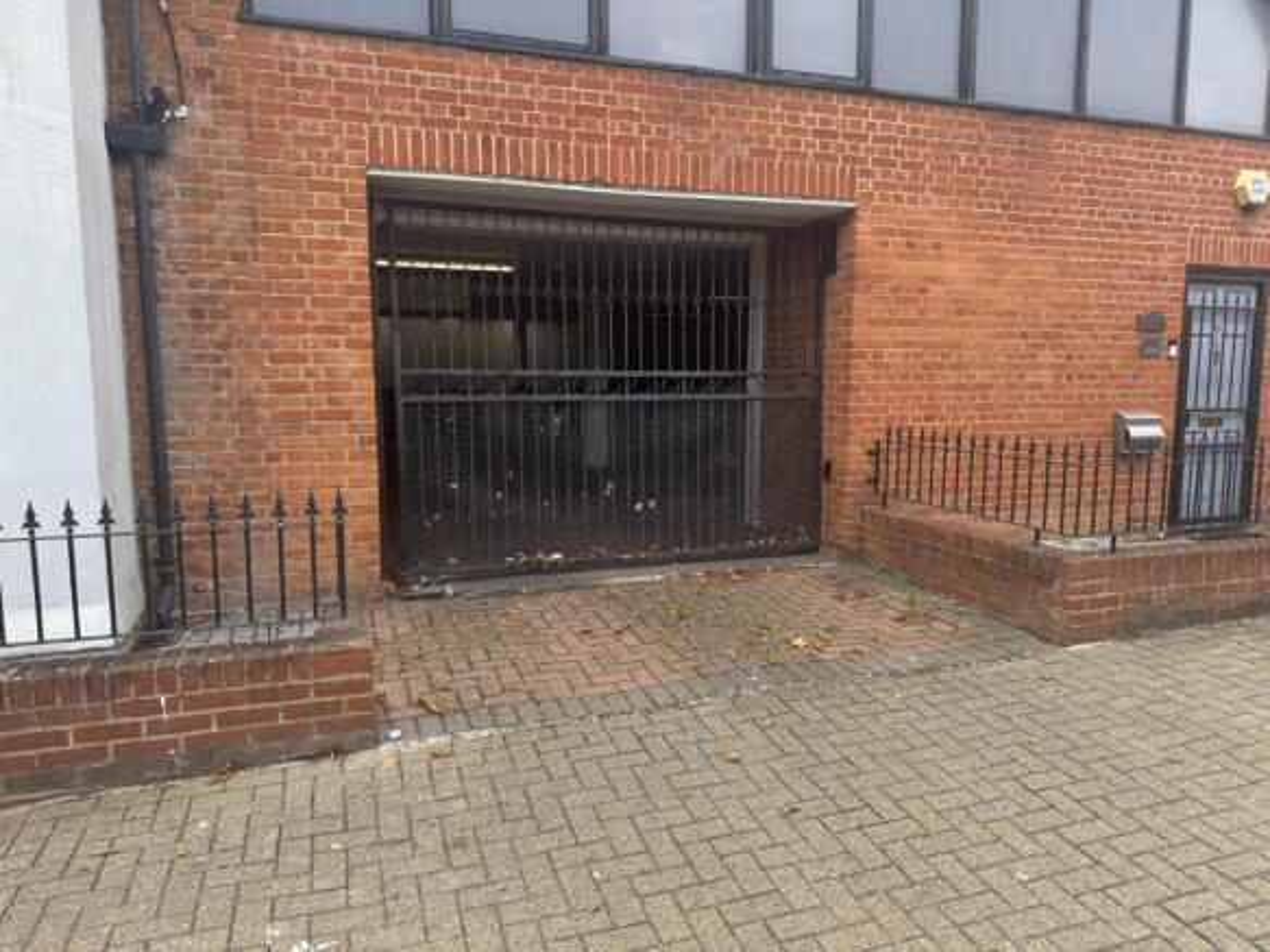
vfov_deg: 56.8
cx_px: 635
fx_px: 880
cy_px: 476
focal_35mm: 24
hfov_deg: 71.6
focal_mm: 6.76
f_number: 1.78
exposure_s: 1/645
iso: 80
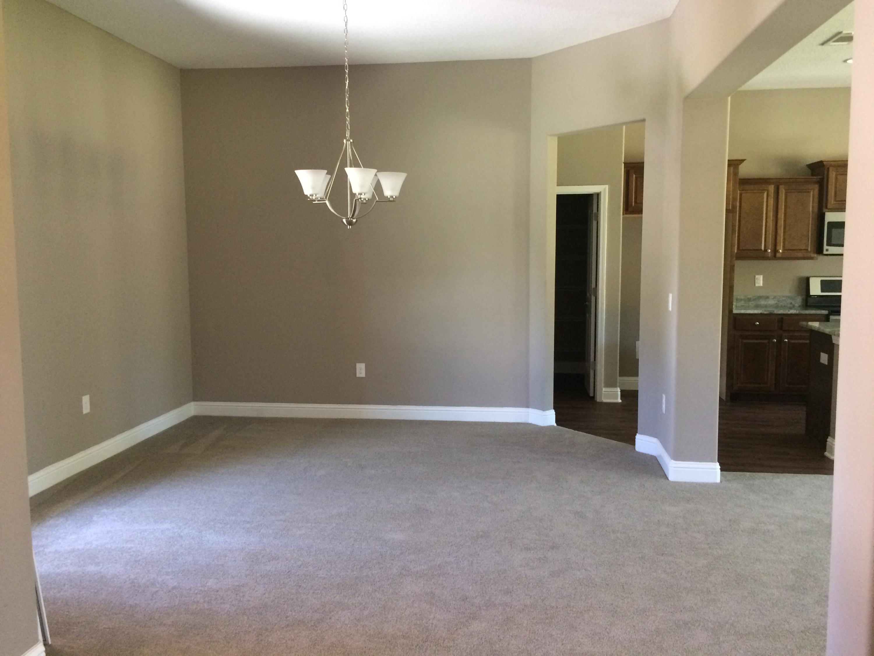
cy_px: 328
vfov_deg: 48.2
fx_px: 732
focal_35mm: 29
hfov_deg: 61.7
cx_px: 437
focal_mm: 4.15
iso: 250
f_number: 2.2
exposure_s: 1/30
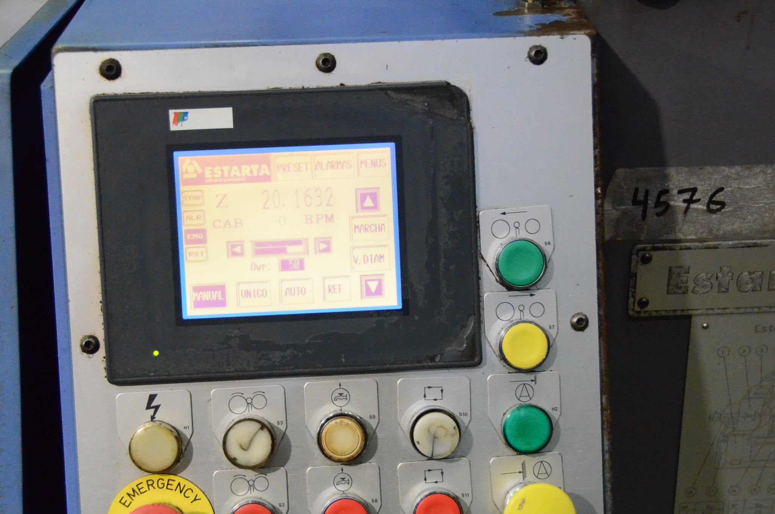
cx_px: 385
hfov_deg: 34.5
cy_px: 293
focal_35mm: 58
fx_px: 1246
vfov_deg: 23.3
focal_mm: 32
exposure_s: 1/400
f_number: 4
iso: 6400
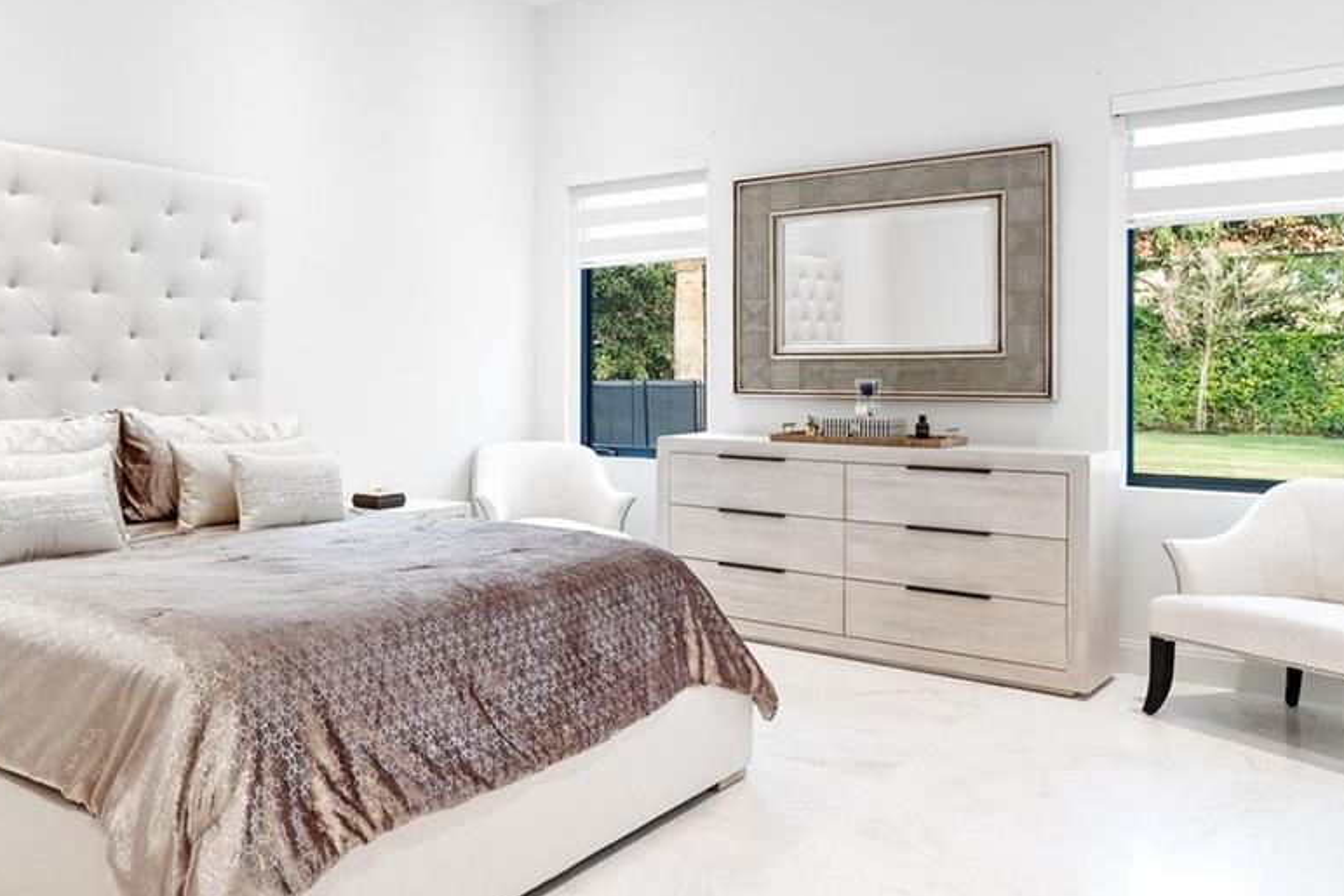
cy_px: 377
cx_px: 256
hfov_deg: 58.4
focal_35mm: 29
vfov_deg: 44.8
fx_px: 1083
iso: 250
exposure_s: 1/13
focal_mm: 14
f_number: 2.8
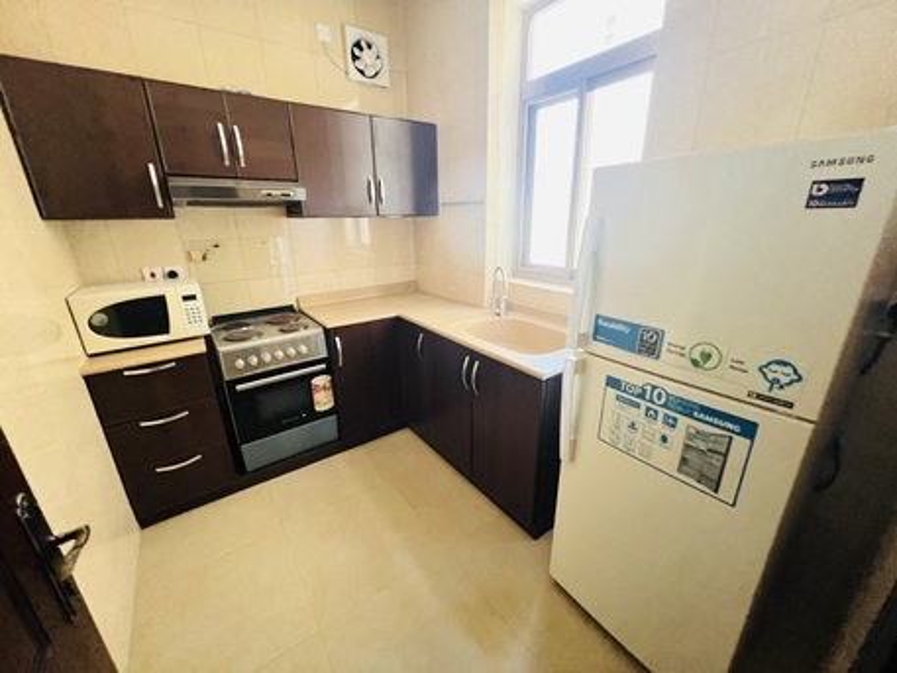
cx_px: 448
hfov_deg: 106.2
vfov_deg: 89.9
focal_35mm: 13
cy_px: 336
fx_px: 337
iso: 800
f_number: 1.8
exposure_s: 1/60
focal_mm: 1.57
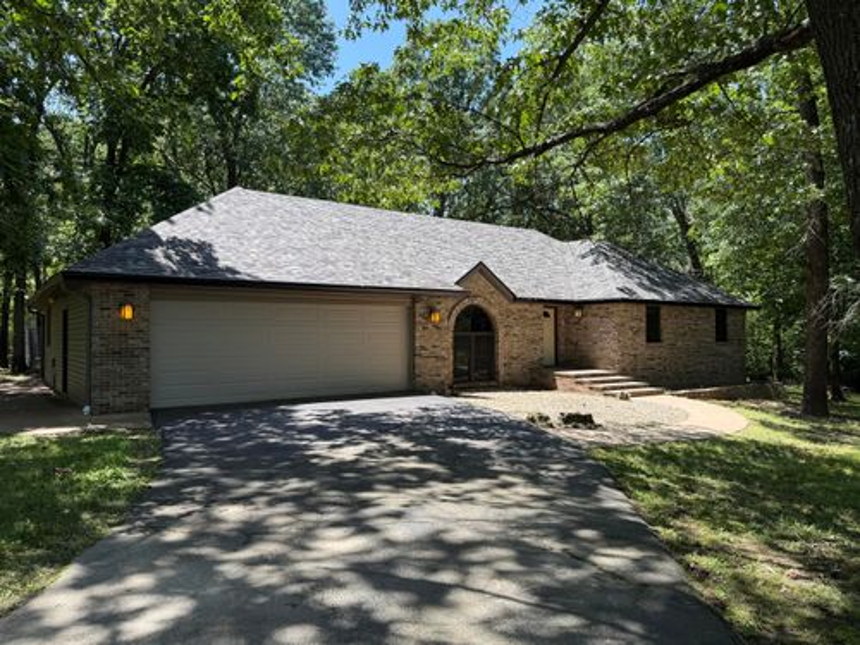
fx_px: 596
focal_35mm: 24
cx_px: 430
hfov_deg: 71.6
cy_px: 322
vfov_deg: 56.8
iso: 80
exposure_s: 1/1075
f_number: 1.78
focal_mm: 6.76
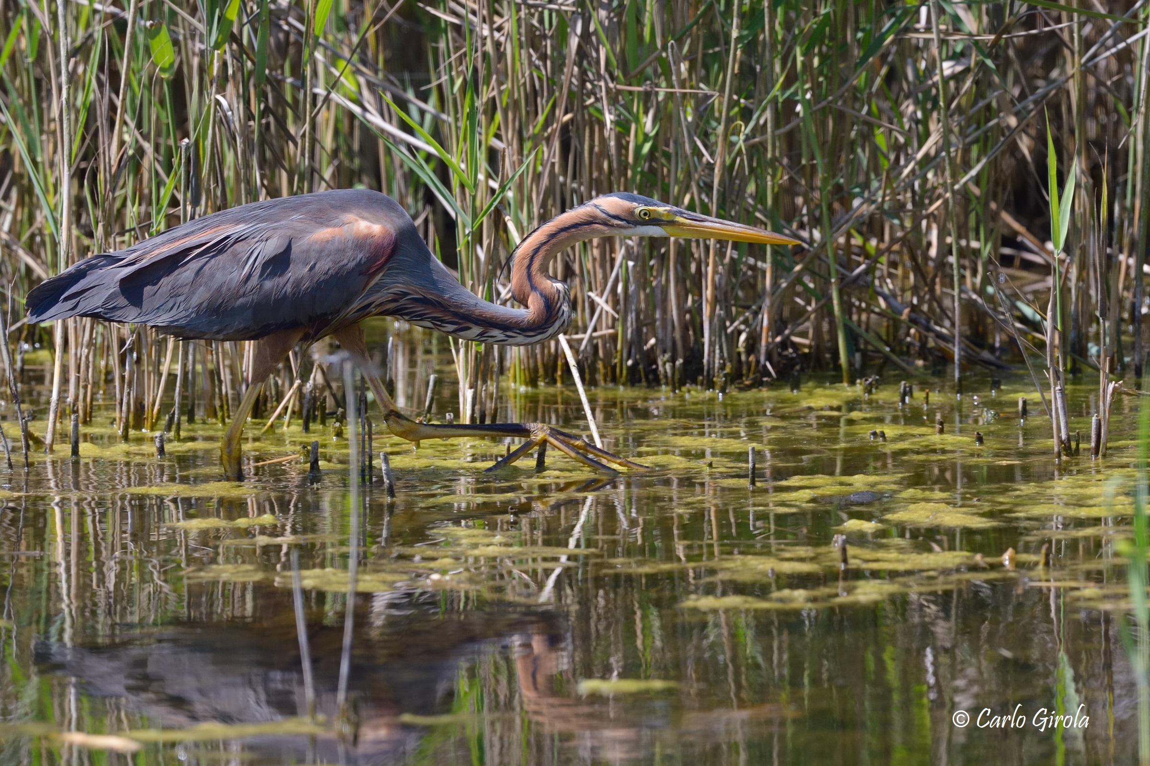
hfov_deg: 3.4
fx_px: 19161
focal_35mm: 600
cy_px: 383
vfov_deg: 2.3
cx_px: 575
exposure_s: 1/500
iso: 1250
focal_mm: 600
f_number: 8
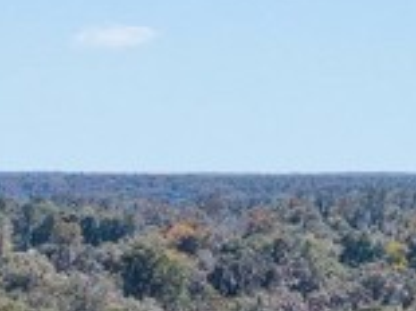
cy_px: 842
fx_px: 1909
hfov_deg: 12.3
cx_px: -3
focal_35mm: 159
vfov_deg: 8.3
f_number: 1.8
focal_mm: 8.67
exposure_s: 1/5000
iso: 380
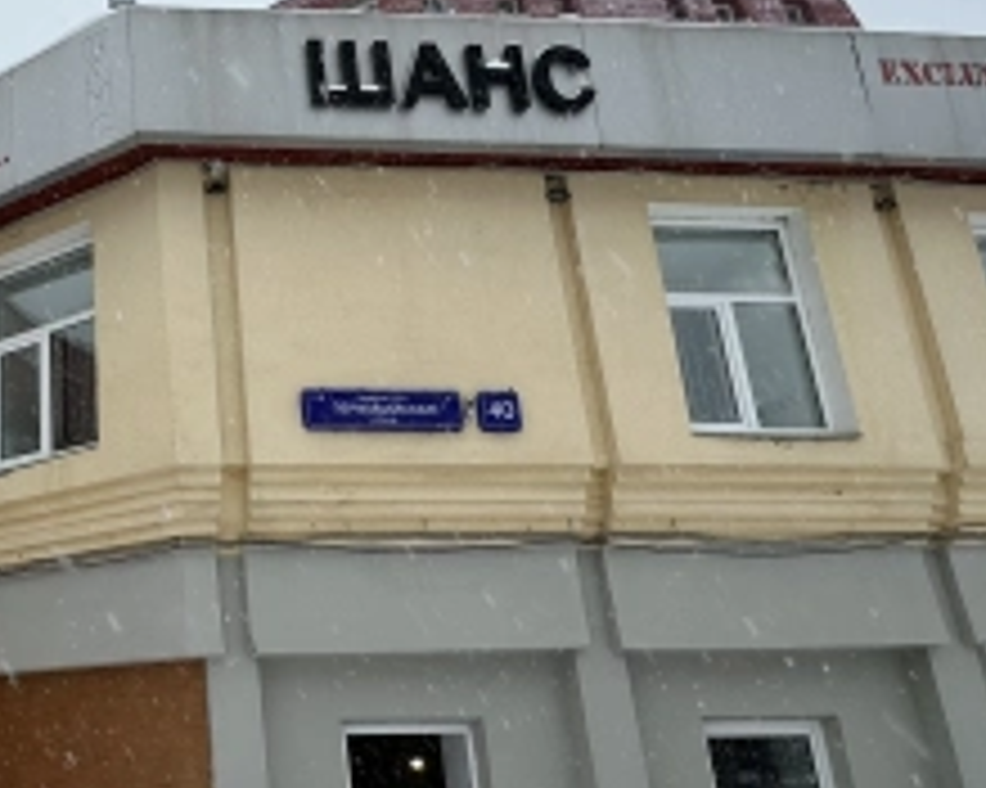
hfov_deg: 41.5
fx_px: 1138
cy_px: 405
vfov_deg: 38.2
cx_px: 27
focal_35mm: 39
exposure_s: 1/284
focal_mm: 2.22
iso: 40
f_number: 2.2
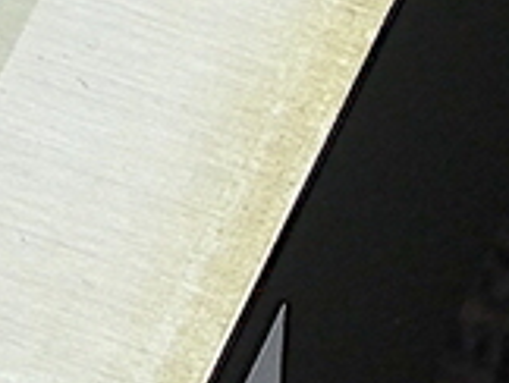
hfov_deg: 2.3
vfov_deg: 1.8
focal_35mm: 845
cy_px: -477
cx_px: -939
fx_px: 12443
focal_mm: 25.6
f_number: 5.4
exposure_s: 1/13
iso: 200
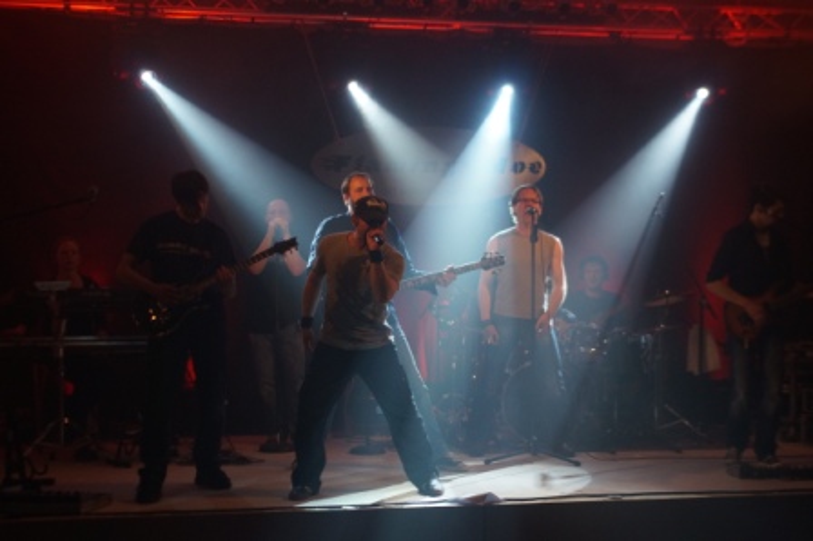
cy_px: 270
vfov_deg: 22.6
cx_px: 406
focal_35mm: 60
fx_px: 1354
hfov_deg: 33.4
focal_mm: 40
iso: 800
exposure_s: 1/80
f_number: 4
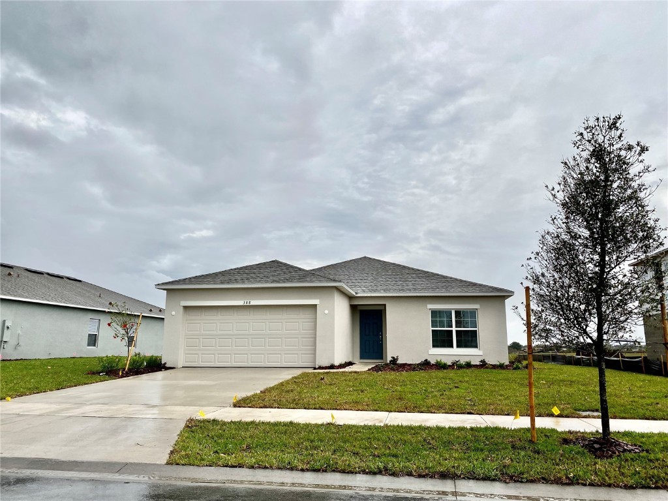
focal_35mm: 26
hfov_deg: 67.3
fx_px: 502
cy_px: 250
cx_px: 334
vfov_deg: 53.1
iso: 32
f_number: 1.8
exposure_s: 1/404
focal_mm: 4.25
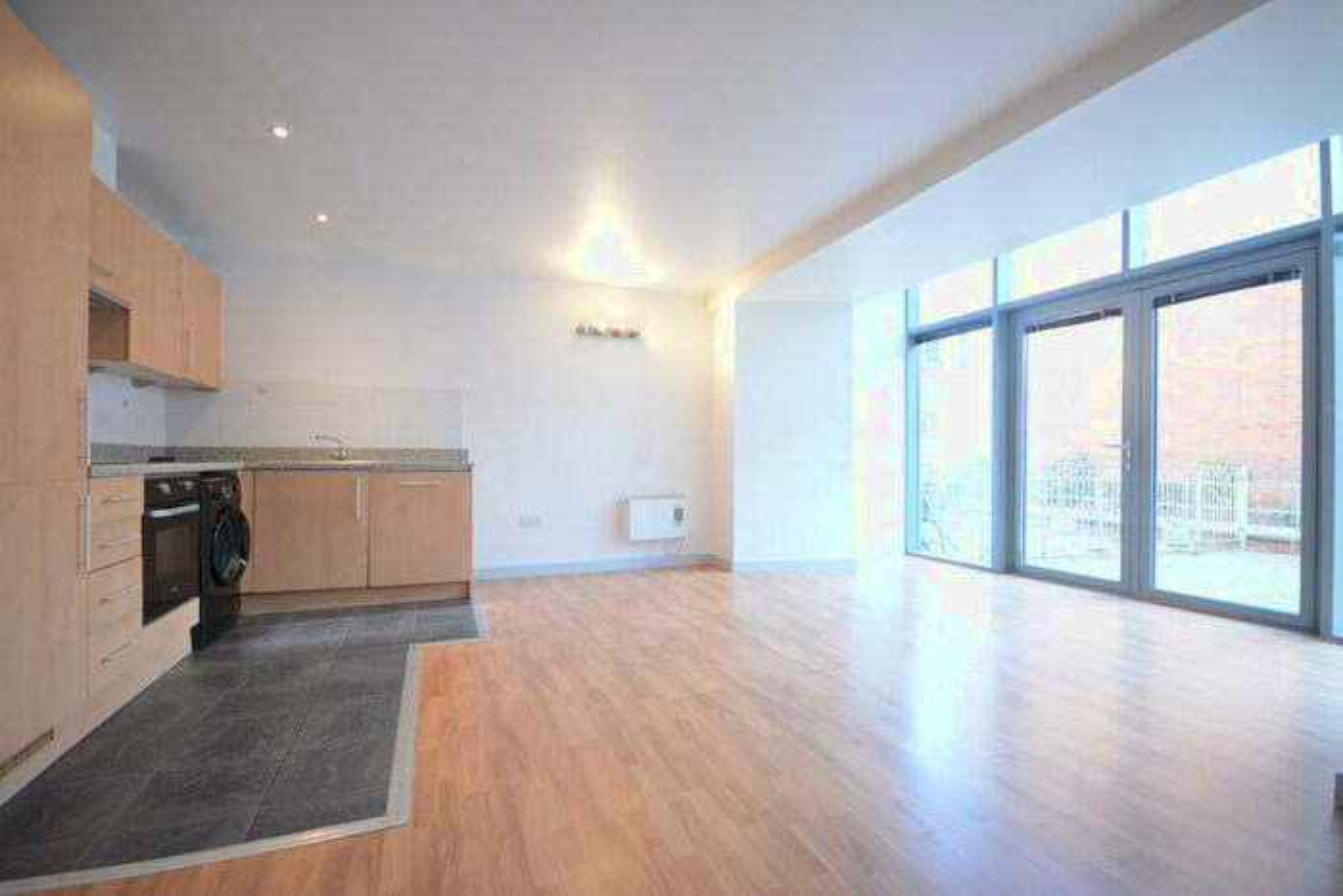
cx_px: 672
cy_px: 448
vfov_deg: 77.4
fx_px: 560
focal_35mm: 15
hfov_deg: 100.4
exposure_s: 1/60
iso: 1600
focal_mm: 10
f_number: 4
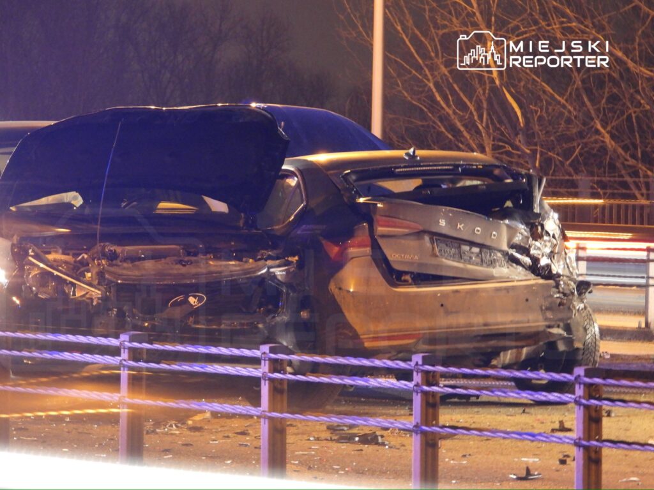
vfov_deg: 5.4
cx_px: 327
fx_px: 5196
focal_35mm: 275
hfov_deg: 7.2
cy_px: 245
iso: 800
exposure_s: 1/2
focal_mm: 49.5
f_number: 4.5
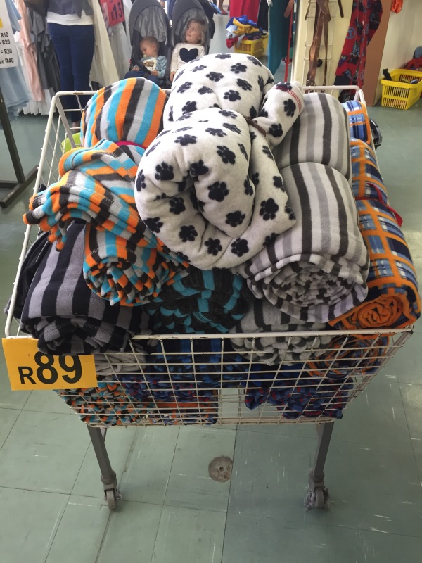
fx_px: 471
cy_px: 282
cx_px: 211
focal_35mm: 29
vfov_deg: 61.7
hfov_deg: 48.2
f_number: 2.2
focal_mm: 4.15
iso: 125
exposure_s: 1/33
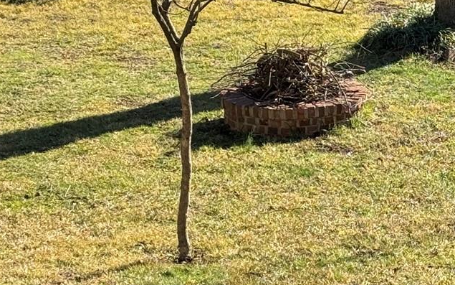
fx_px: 2034
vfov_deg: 8.0
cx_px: 438
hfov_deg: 12.6
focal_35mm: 164
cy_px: 31
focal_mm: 6.86
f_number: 1.78
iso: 64
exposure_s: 1/1366
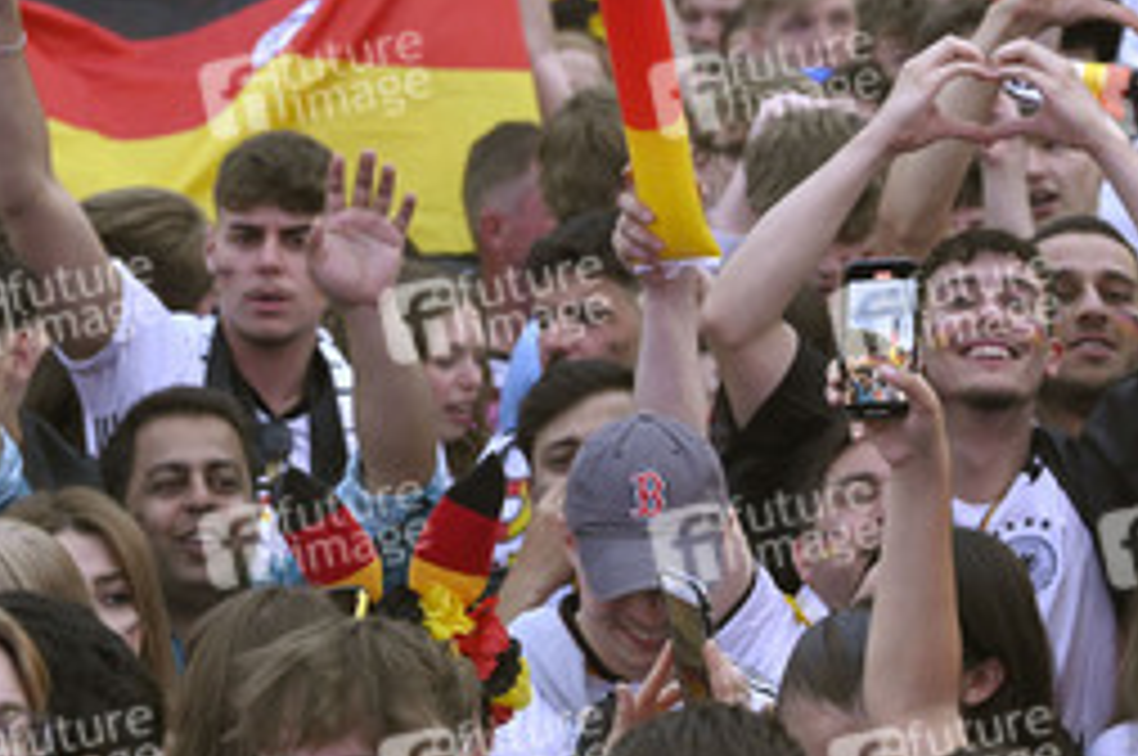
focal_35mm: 241
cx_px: 825
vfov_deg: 5.7
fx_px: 7608
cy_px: 198
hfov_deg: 8.5
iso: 4000
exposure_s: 1/800
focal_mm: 135
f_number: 6.3
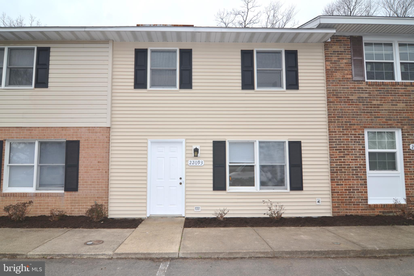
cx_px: 207
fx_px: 224
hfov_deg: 85.4
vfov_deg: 63.2
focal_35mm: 20
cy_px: 138
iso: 100
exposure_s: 1/200
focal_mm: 13
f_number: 7.1
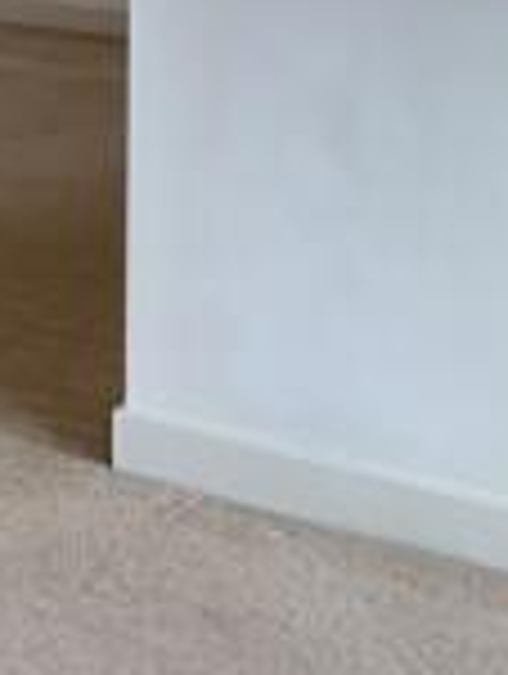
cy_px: -286
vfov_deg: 17.7
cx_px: -717
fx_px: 1971
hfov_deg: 11.9
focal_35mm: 101
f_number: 1.8
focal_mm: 4.25
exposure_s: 1/121
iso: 64
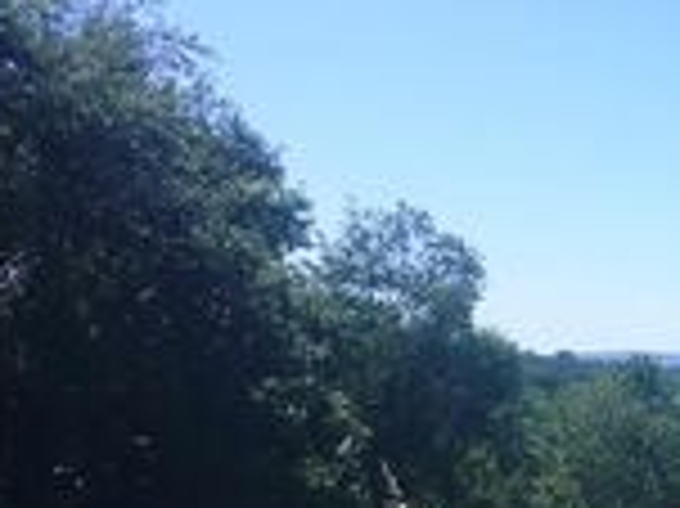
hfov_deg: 18.3
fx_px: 1884
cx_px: 1000
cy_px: 479
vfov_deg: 15.2
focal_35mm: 96
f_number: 2.2
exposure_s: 1/2198
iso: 32
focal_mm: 4.15
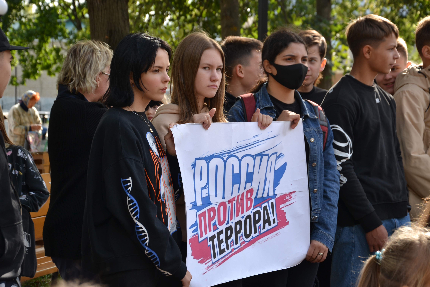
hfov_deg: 20.6
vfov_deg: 13.8
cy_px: 144
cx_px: 215
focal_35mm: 99
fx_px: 1182
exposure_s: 1/125
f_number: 5.3
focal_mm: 66
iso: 110
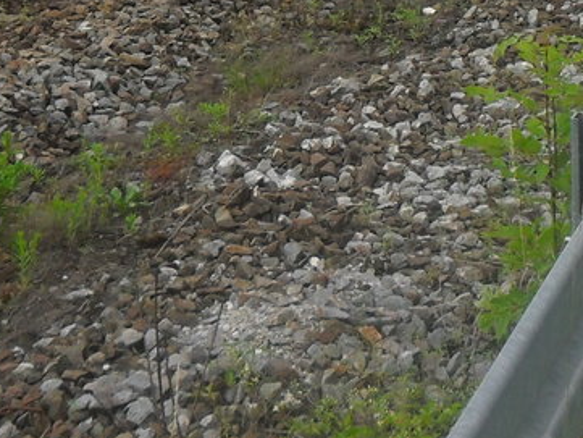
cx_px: 299
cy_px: -284
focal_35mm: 123
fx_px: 2072
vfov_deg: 11.4
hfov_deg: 16.0
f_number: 4
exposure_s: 1/500
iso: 100
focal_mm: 6.6
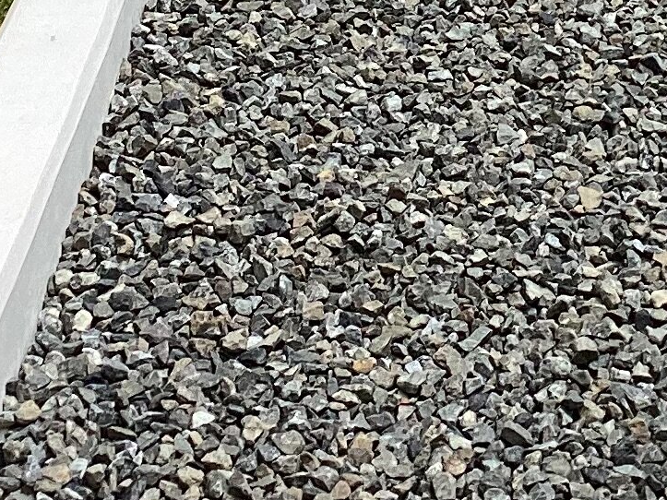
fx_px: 2697
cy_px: -69
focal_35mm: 140
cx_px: 552
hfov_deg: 14.0
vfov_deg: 10.4
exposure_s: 1/1381
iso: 25
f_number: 2.4
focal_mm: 3.3
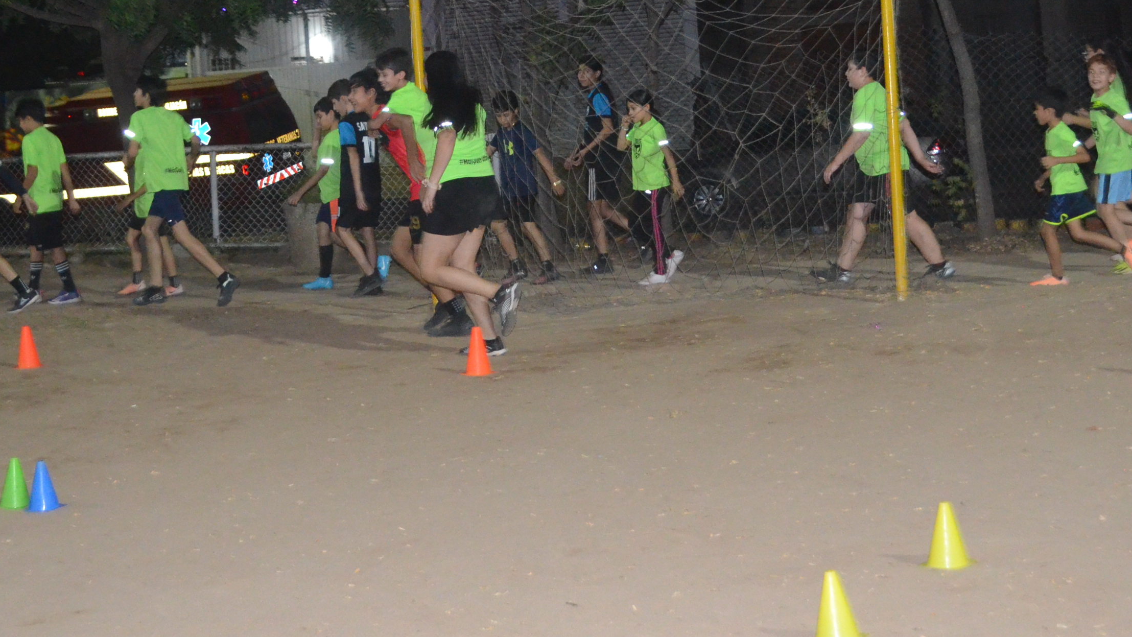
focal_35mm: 68
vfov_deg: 17.4
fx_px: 2041
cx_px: 593
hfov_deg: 31.0
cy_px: 48
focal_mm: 26
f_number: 4.2
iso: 3200
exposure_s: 1/60
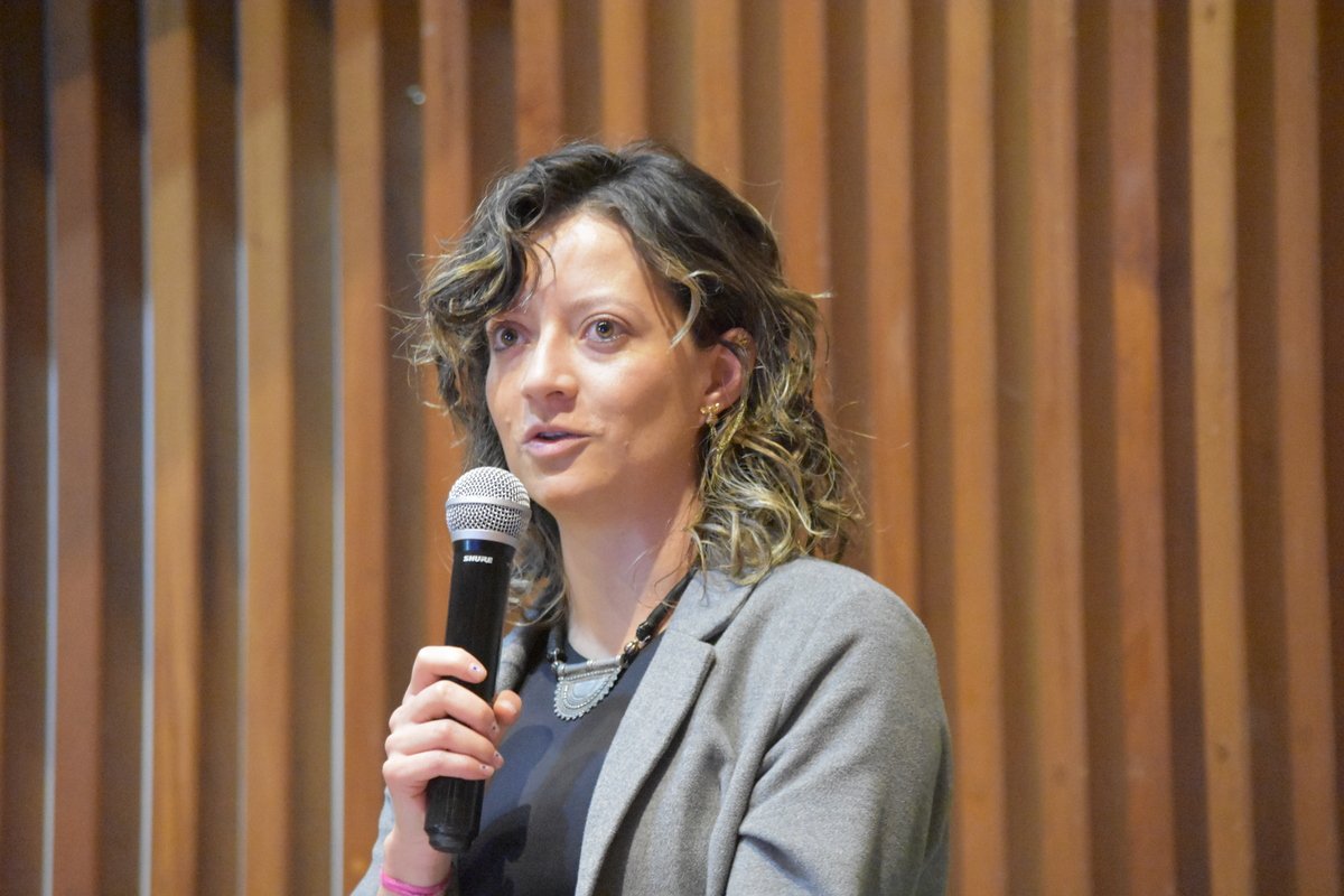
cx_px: 672
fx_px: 7559
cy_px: 448
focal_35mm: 202
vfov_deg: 6.8
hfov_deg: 10.2
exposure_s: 1/50
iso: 12800
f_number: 4.8
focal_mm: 135
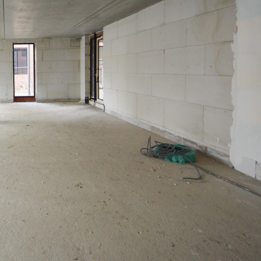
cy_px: 77
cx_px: 2
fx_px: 205
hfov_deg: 52.3
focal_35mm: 24
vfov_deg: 62.5
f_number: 4.5
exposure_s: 1/60
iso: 640
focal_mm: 8
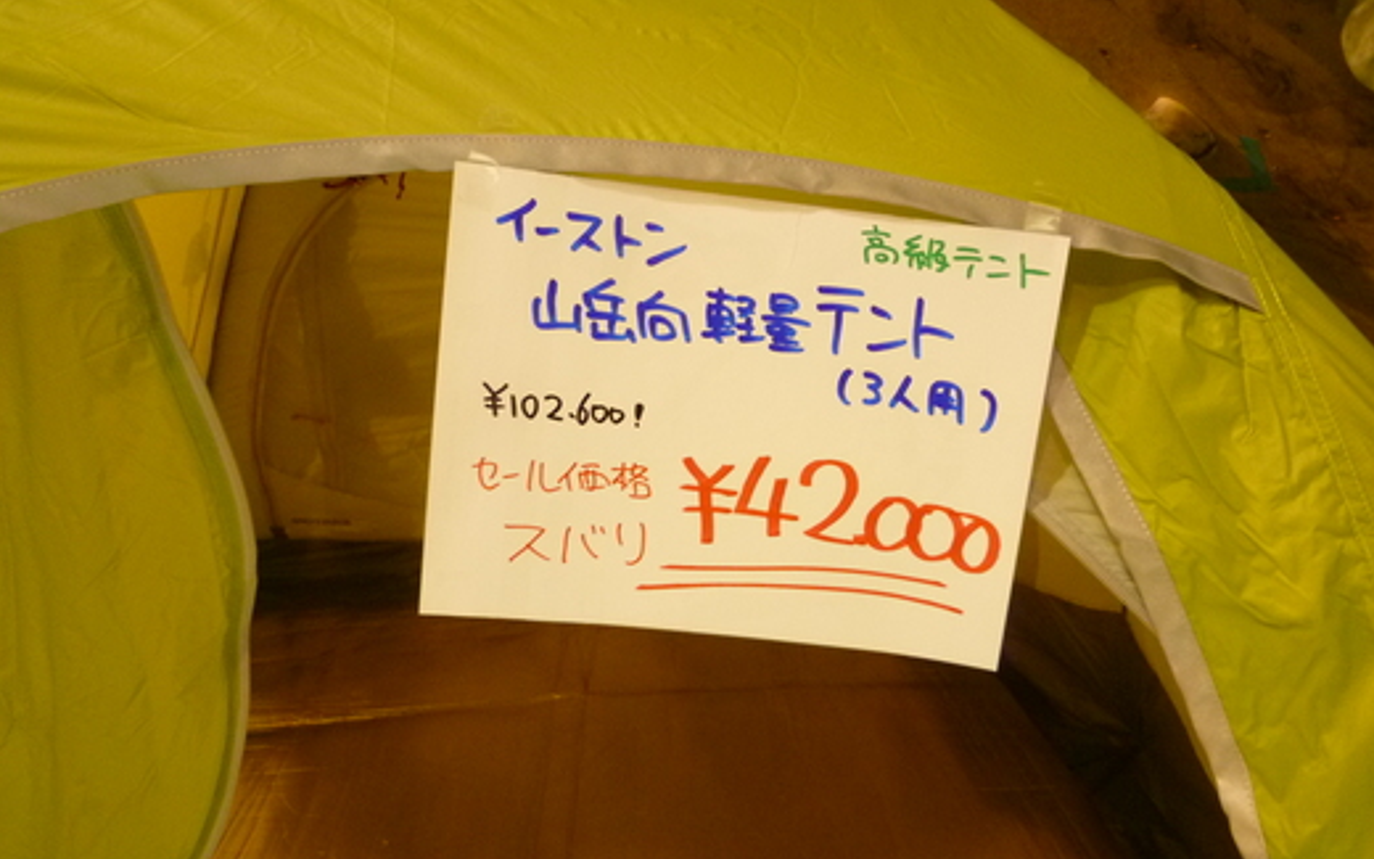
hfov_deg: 68.4
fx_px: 1011
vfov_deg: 46.0
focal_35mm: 27
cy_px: 399
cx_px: 698
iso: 400
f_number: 2.8
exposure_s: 1/13
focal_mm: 4.5
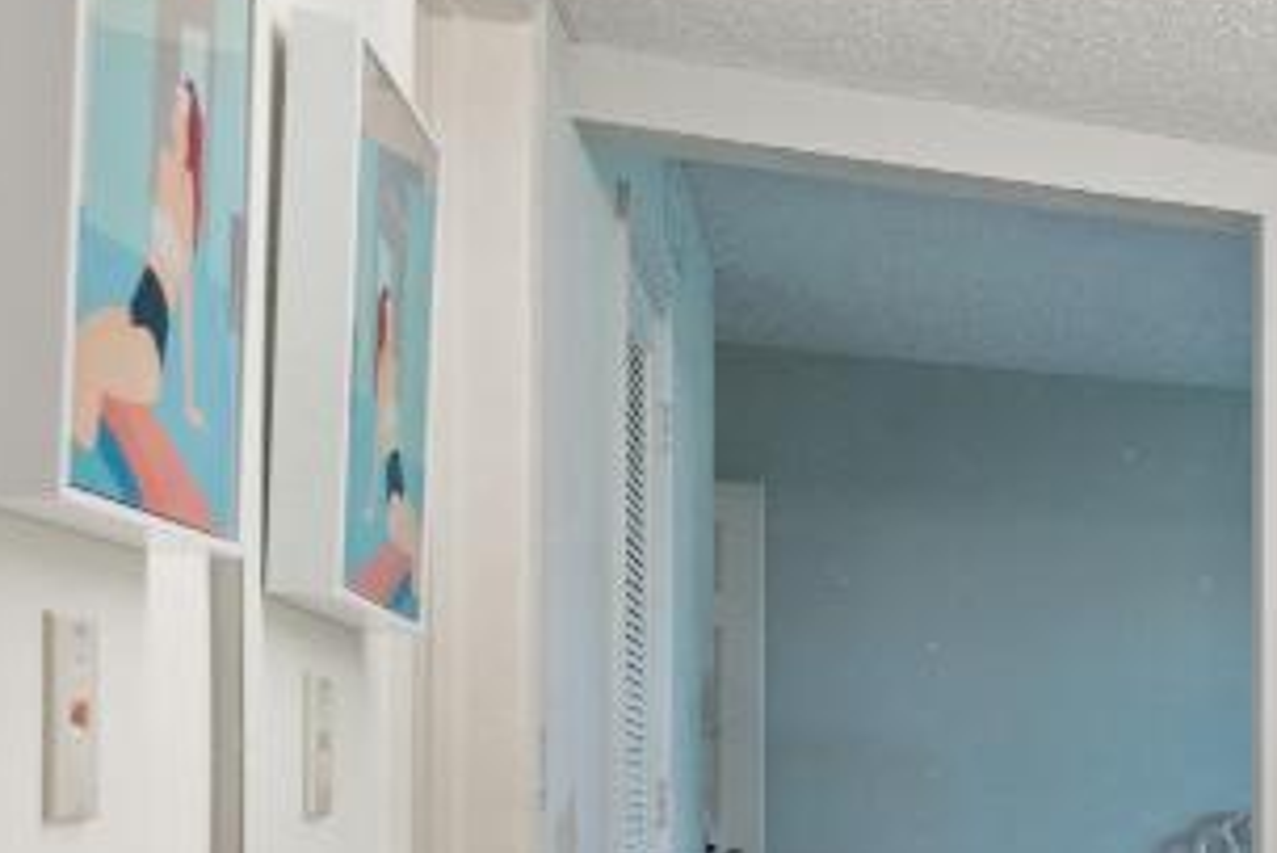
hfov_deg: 23.2
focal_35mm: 55
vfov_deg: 23.4
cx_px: 2191
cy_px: 878
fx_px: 1961
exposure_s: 1/25
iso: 320
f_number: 6.3
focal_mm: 14.6
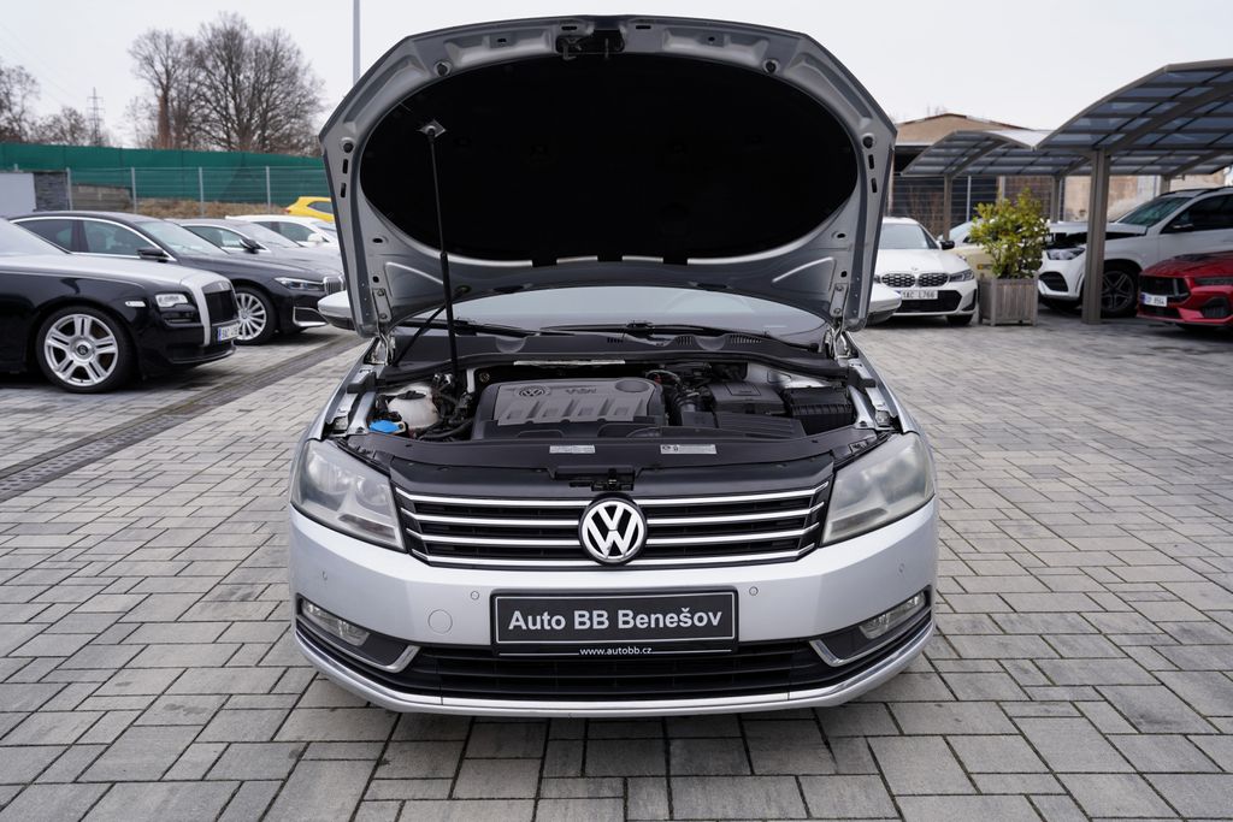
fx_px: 1130
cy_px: 411
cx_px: 616
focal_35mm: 33
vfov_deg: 40.0
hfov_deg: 57.2
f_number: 5
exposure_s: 1/125
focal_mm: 33
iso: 100
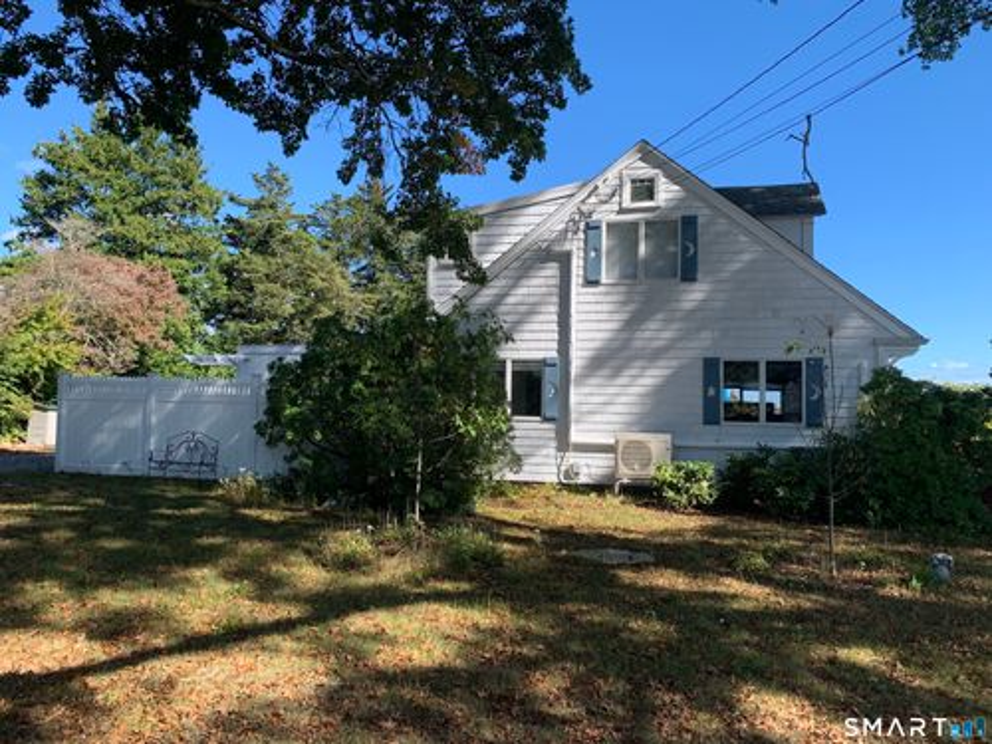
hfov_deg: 67.3
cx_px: 496
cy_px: 372
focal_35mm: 26
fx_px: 745
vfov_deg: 53.1
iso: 25
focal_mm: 4.25
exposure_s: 1/879
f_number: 1.8
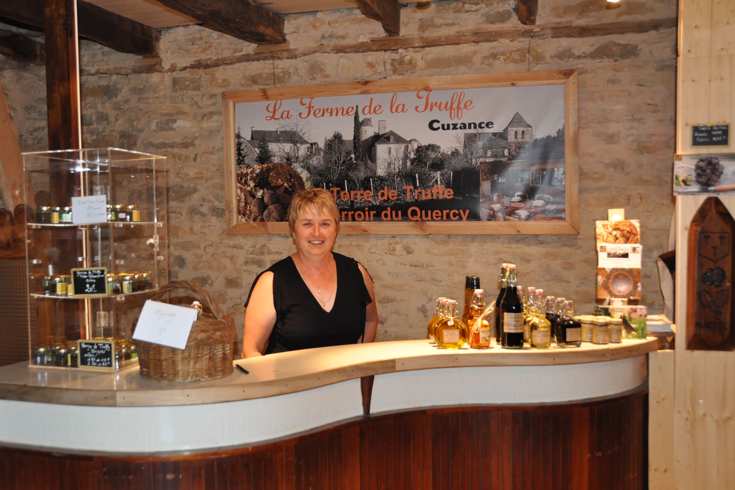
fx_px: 674
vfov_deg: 40.0
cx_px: 368
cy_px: 245
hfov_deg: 57.2
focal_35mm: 33
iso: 800
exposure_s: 1/60
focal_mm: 22
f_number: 3.8
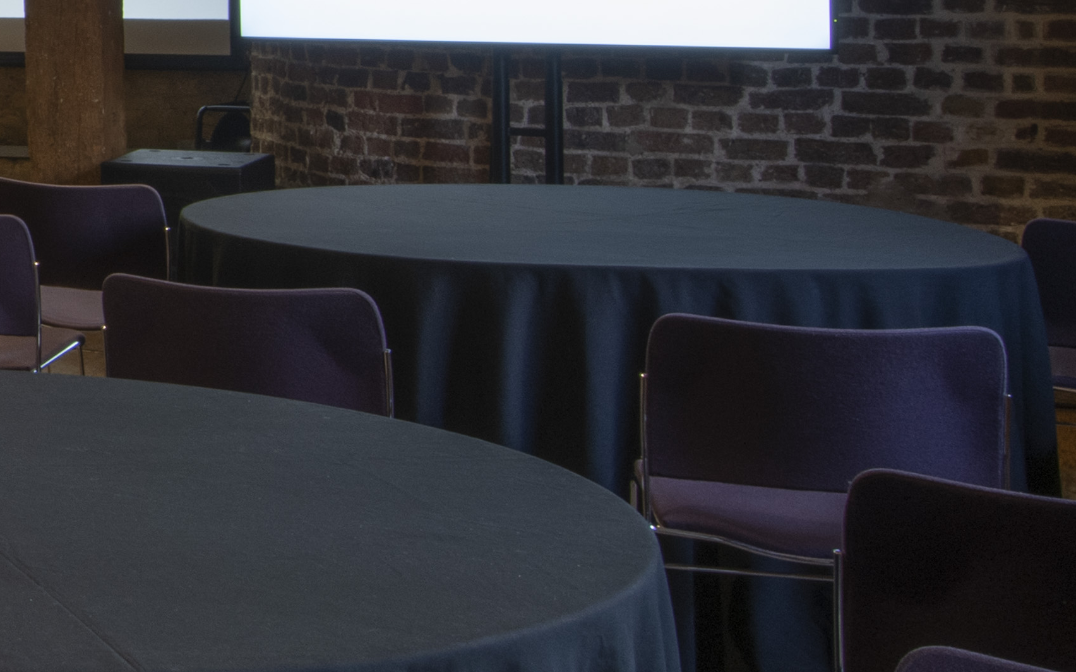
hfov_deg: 20.3
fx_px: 2317
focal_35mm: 79
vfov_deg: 16.1
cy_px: -46
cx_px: -751
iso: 125
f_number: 16
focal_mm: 16
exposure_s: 2
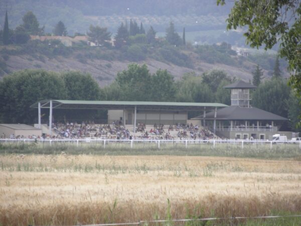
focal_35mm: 481
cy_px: 113
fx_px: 4182
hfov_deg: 4.1
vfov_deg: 3.1
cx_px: 150
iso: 125
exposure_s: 1/160
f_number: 5
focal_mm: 85.6
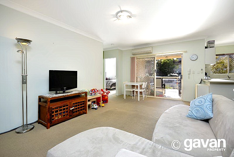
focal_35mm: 15
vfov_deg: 77.5
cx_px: 117
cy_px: 78
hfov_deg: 100.3
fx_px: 98
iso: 100
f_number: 7.1
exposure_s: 1/3
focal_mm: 10
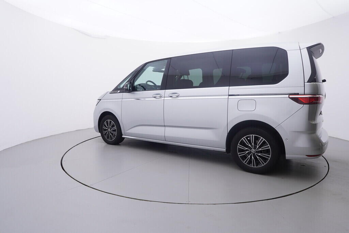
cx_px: 174
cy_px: 116
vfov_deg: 56.2
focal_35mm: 22
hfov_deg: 77.3
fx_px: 218
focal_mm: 15
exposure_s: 1/80
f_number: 5
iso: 200
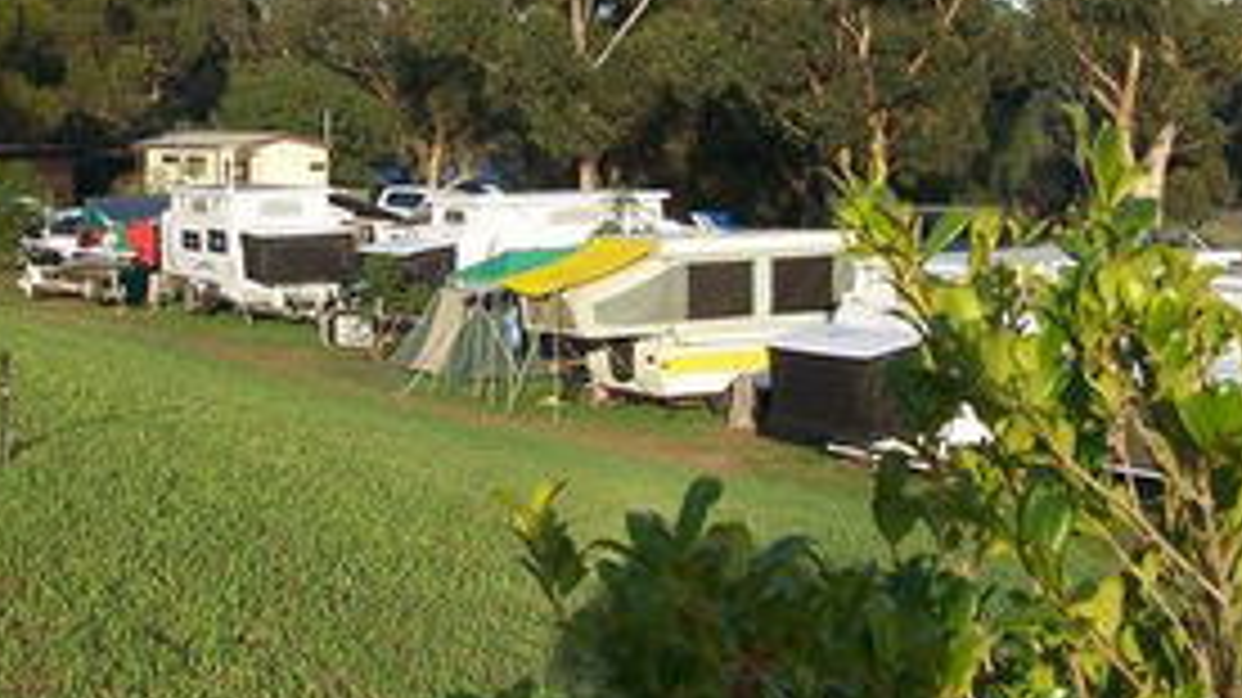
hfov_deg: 29.2
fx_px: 2370
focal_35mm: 72
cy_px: 198
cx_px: 432
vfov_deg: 16.7
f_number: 2.8
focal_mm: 6.3
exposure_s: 1/500
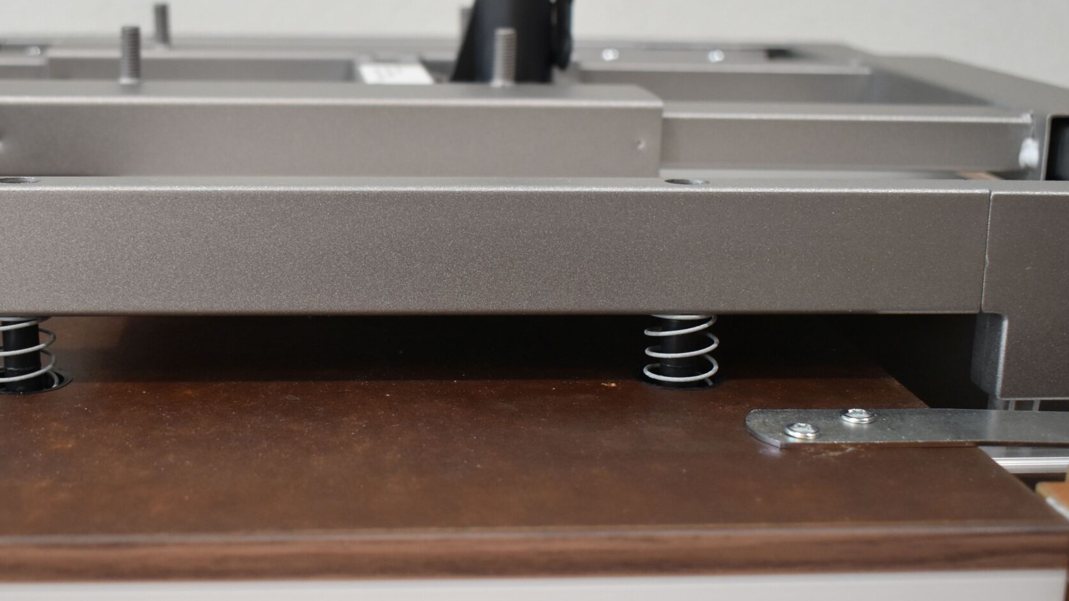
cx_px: 399
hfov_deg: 35.8
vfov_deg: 20.7
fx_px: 1644
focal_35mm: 58
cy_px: 310
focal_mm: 24
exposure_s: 1/250
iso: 800
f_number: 3.8
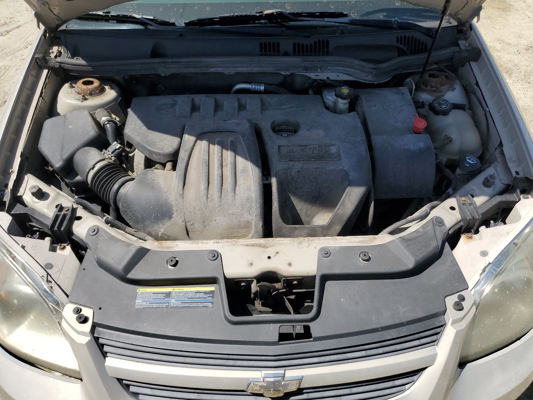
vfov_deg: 53.1
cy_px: 200
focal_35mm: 26
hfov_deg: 67.3
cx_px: 266
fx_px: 400
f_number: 1.5
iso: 50
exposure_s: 1/3333
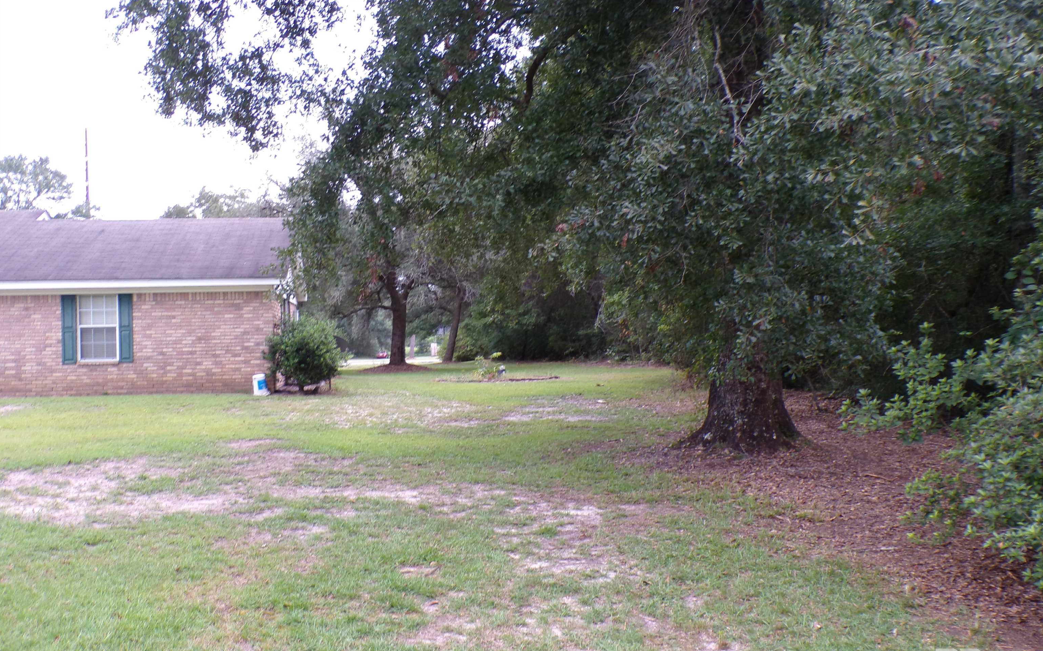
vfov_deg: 37.3
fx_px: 966
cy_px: 328
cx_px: 521
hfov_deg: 56.7
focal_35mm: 34
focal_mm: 5.8
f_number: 3.2
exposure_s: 1/60
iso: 100
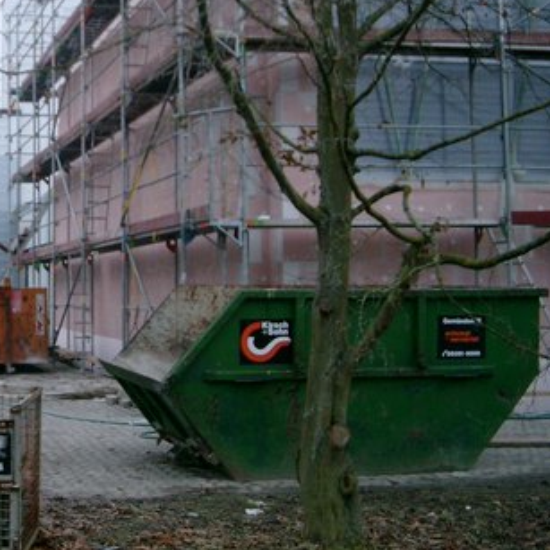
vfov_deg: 26.8
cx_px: 21
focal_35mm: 64
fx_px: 1150
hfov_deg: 25.7
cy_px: 210
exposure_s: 1/160
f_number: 2.6
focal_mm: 7.6
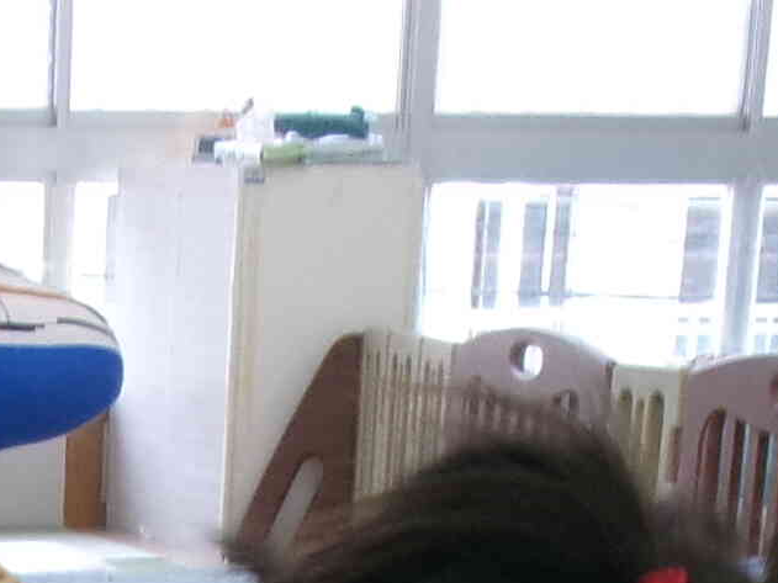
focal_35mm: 162
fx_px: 3640
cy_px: 1578
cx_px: -269
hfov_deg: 11.8
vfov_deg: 8.2
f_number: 3.9
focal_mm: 5.1
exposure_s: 1/60
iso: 176
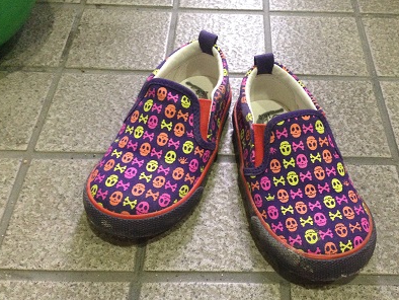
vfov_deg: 35.2
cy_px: 146
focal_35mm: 41
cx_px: 235
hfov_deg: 45.6
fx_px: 473
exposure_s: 1/20
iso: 400
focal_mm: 4.12
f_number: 2.4
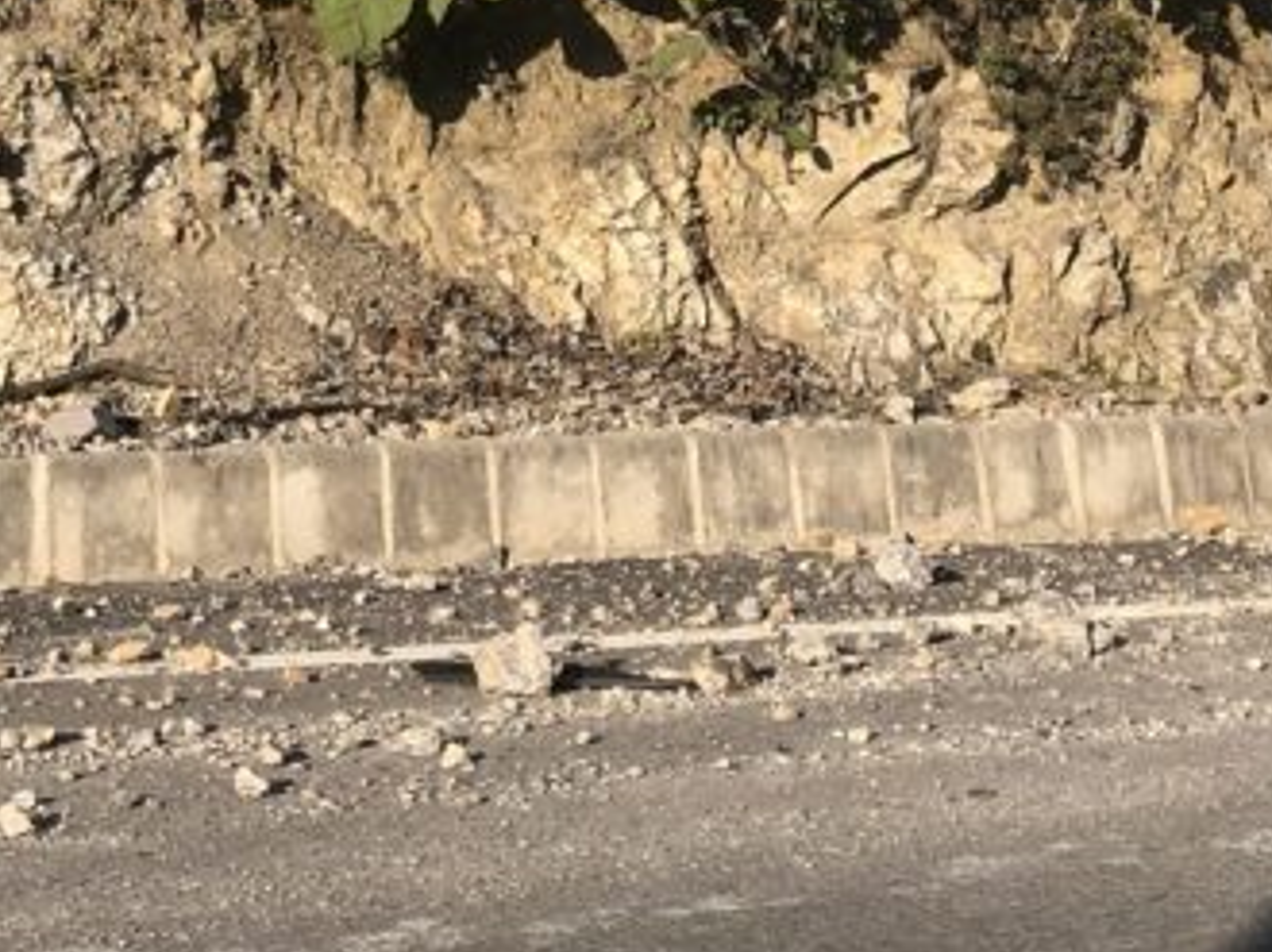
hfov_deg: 22.3
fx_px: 3195
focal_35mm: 87
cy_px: -304
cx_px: 979
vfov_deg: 16.0
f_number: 1.8
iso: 20
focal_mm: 3.99
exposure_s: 1/1412
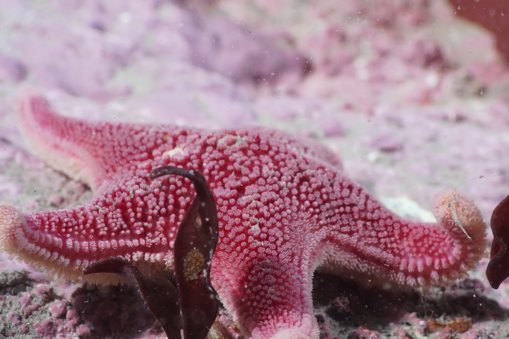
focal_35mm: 61
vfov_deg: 22.2
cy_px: 206
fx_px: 862
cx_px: 289
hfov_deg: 32.8
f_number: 32
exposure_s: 1/160
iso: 4000
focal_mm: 50
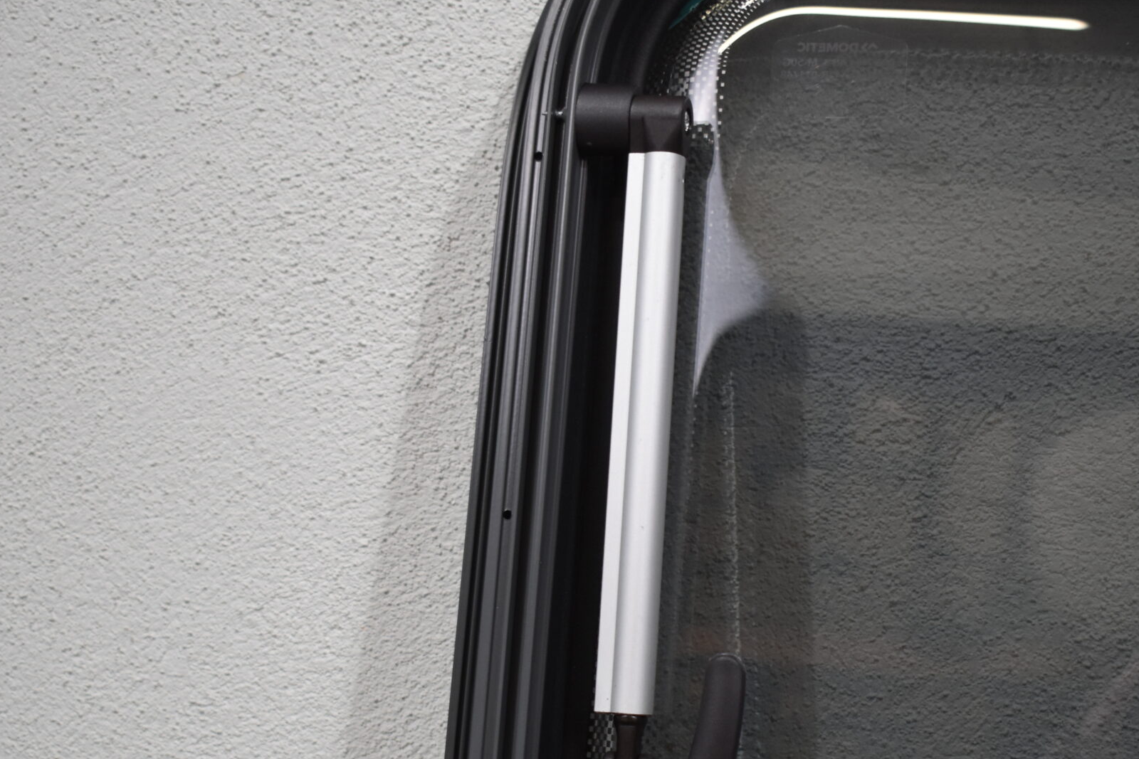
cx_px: 723
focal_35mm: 65
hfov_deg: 30.9
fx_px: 2050
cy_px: 564
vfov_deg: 20.8
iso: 800
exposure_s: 1/200
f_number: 4
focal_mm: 27
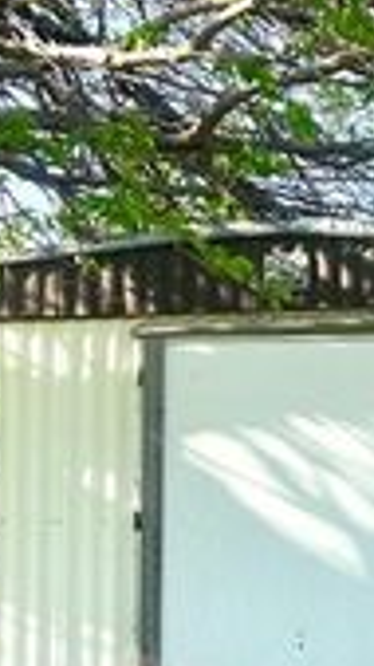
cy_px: 368
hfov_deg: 14.1
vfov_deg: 25.3
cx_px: 417
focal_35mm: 84
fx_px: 1482
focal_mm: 5.7
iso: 50
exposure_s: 1/1183
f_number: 1.5
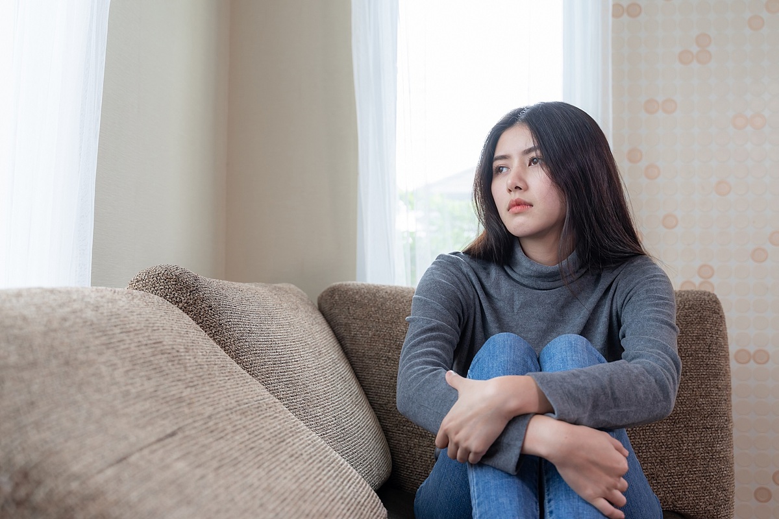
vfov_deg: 34.2
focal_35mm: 39
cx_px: 390
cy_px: 260
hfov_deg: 49.6
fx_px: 844
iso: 200
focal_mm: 39
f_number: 3.5
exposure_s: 1/100
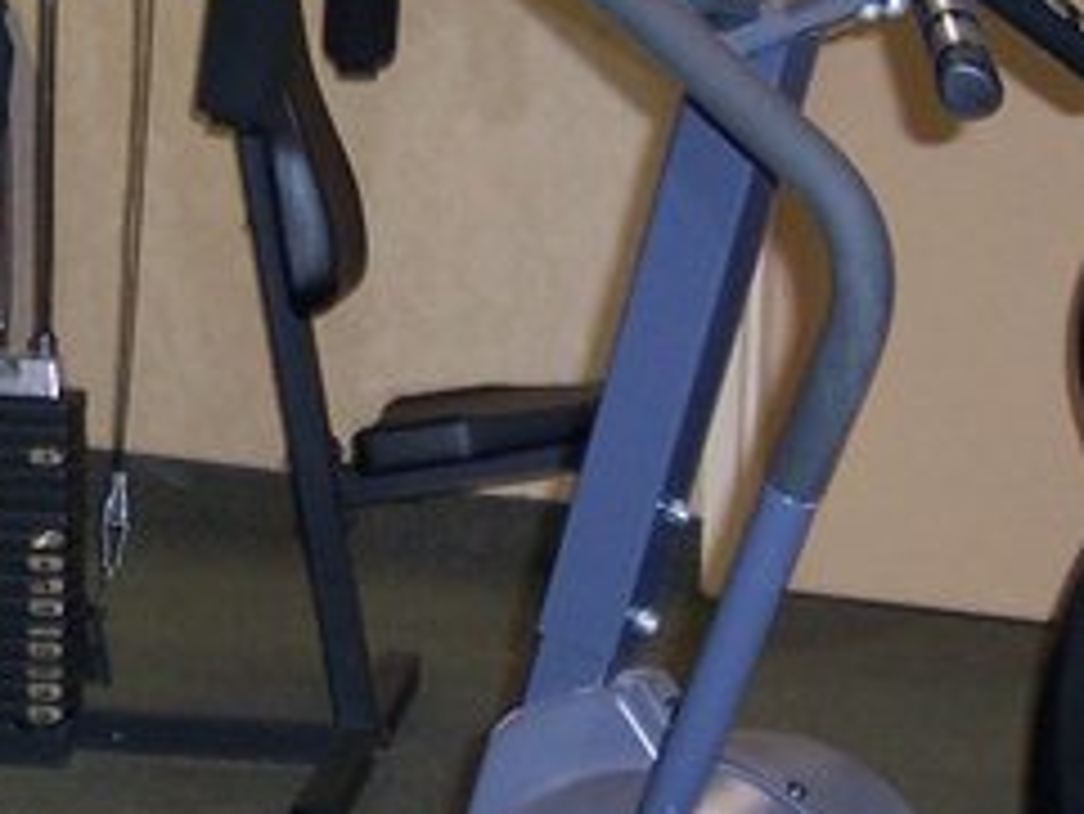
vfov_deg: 11.8
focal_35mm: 126
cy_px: 495
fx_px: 3948
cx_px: -31
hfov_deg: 15.3
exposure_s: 1/30
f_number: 2.8
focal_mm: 8
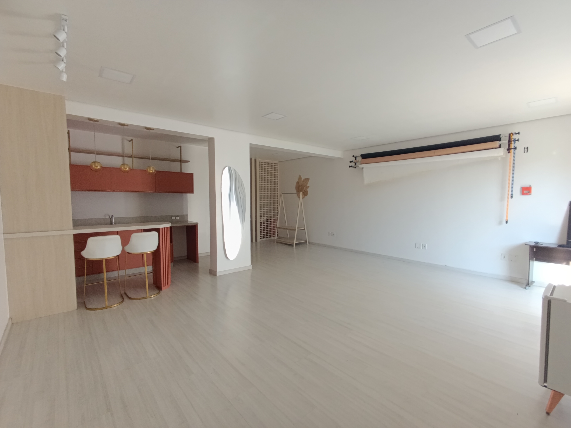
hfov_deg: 94.5
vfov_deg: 78.1
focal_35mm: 16
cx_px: 286
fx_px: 264
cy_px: 214
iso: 160
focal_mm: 1.65
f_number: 2.2
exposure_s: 1/60
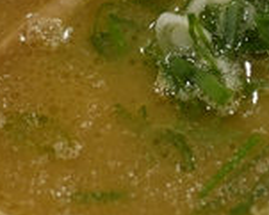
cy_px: -8
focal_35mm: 155
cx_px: 253
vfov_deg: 9.9
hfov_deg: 12.3
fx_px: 1235
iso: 200
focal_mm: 20
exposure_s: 1/80
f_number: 1.7
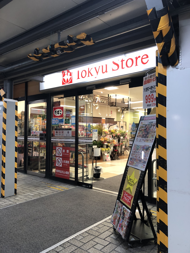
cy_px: 126
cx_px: 95
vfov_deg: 61.7
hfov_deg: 48.2
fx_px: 212
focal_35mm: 29
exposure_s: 1/100
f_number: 1.8
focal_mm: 3.99
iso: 100
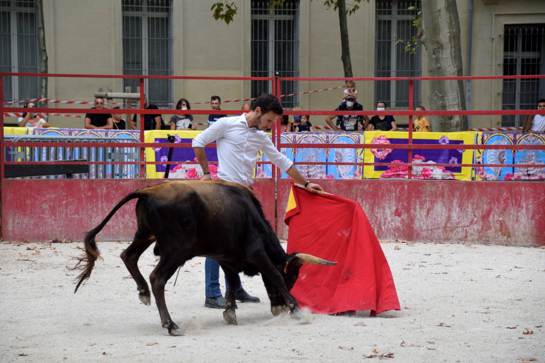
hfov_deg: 16.1
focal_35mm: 128
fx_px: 1930
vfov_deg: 10.8
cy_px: 182
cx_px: 272
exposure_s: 1/1000
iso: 800
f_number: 5.3
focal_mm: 85
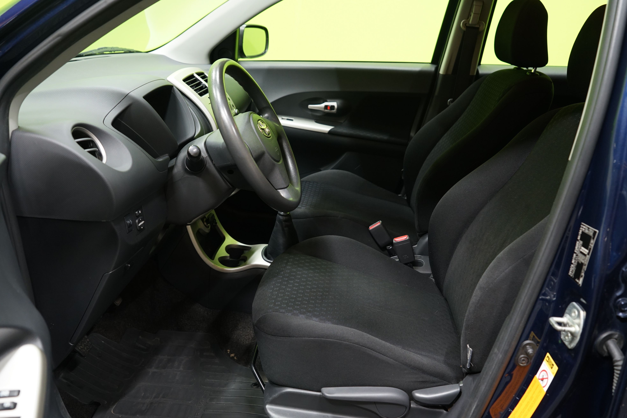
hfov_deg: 63.7
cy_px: 209
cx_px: 314
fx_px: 505
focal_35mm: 29
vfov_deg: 45.0
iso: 1000
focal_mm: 29
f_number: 4.5
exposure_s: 1/20
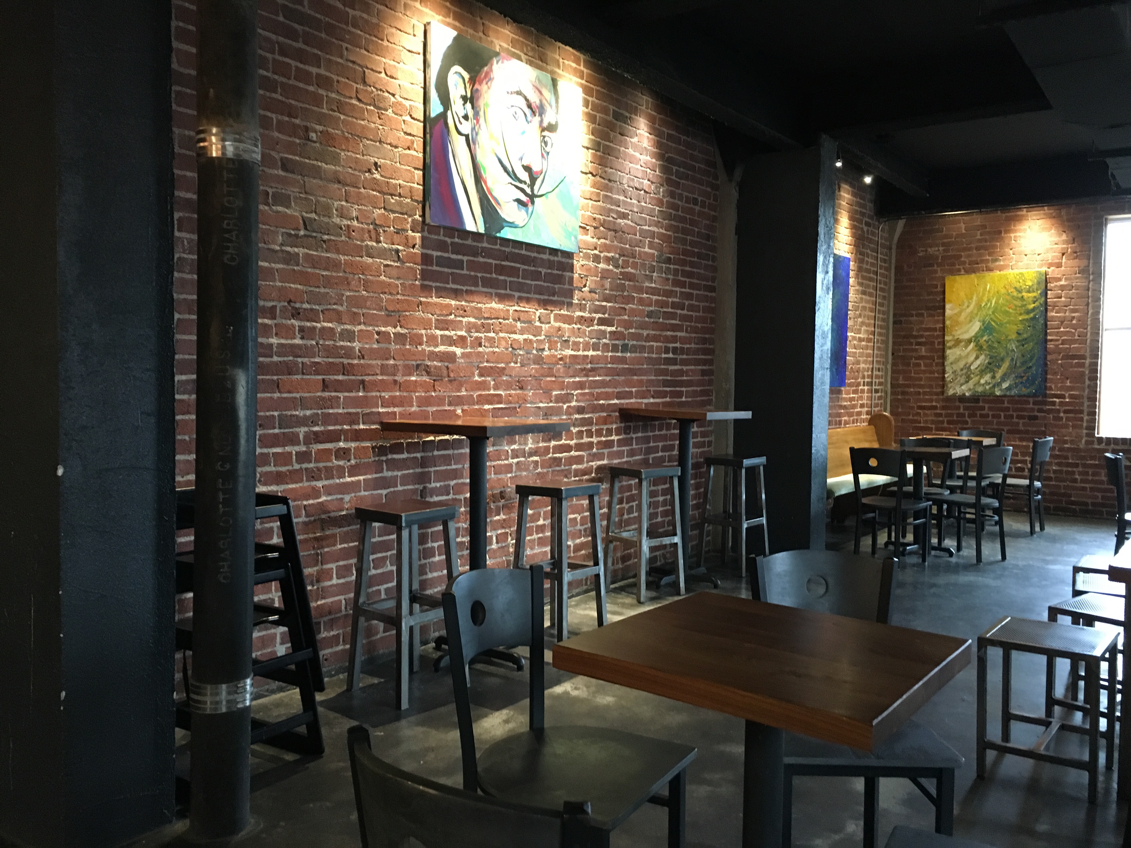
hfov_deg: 61.7
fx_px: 948
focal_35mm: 29
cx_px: 566
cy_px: 424
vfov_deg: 48.2
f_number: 2.2
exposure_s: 1/15
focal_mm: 4.15
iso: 200
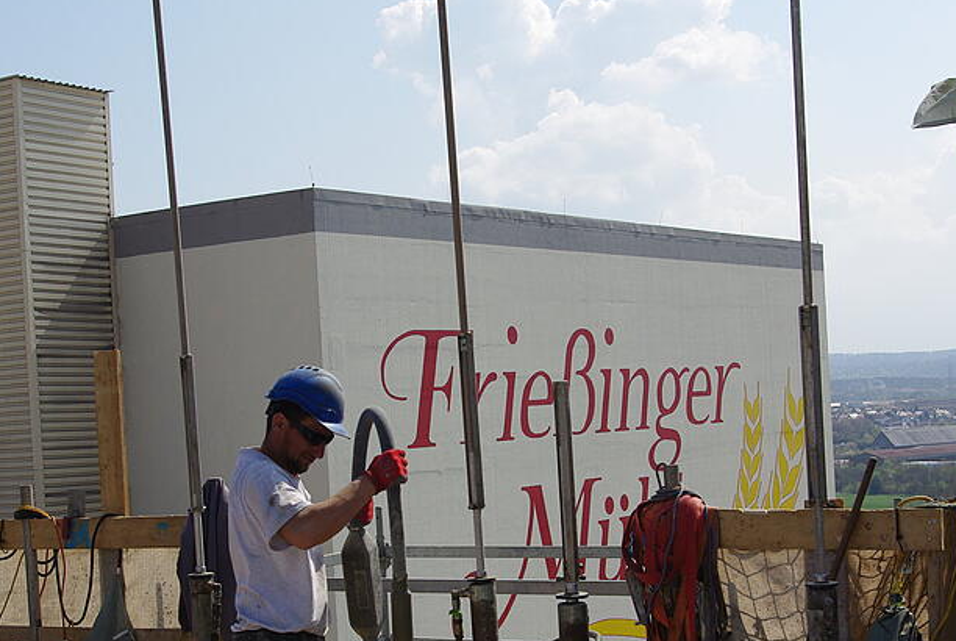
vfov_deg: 21.2
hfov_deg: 31.4
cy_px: 432
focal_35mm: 64
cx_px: 477
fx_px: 1702
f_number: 9.5
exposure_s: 1/750
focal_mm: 28
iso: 200
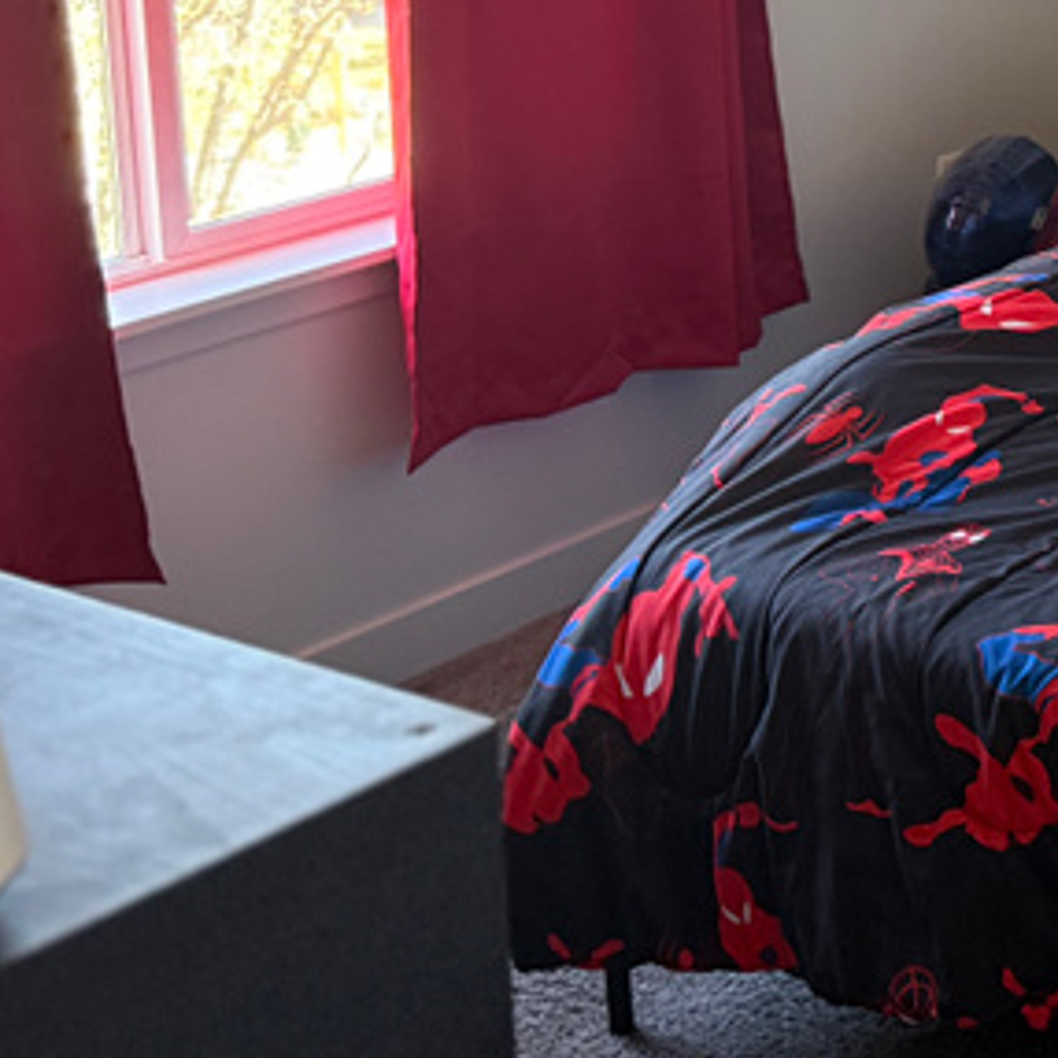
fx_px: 2628
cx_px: 1583
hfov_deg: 19.8
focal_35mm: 76
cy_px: -155
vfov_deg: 21.4
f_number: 1.78
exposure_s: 1/60
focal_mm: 6.76
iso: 400
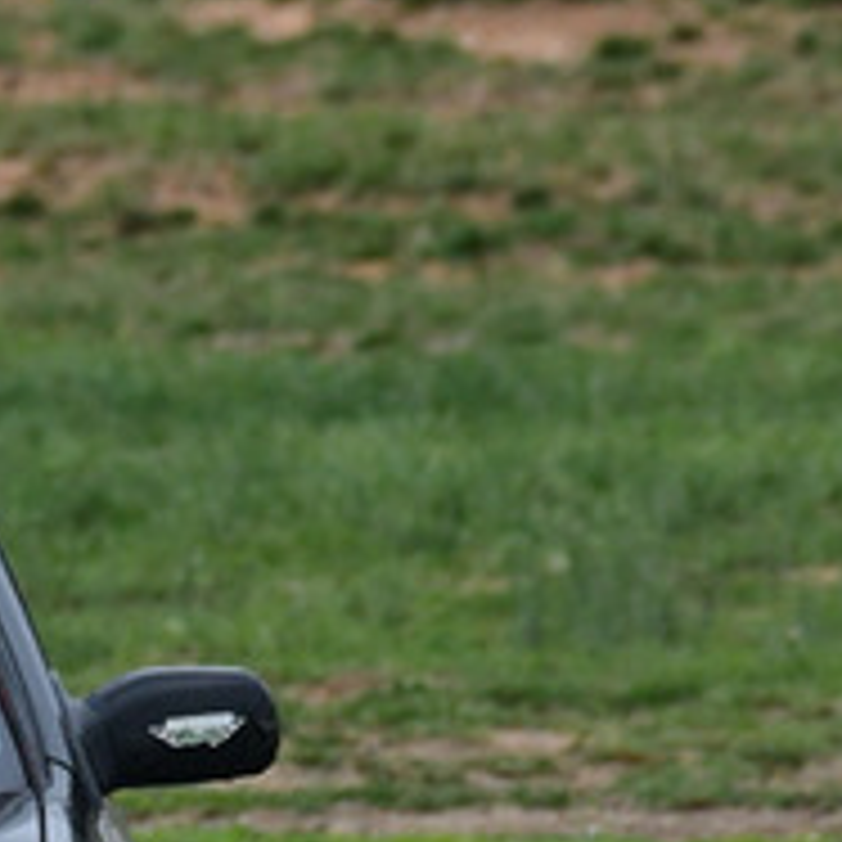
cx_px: -414
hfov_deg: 0.6
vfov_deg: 0.6
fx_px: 75128
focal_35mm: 2730
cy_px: 630
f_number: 11
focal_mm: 500
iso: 1000
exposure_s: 1/640
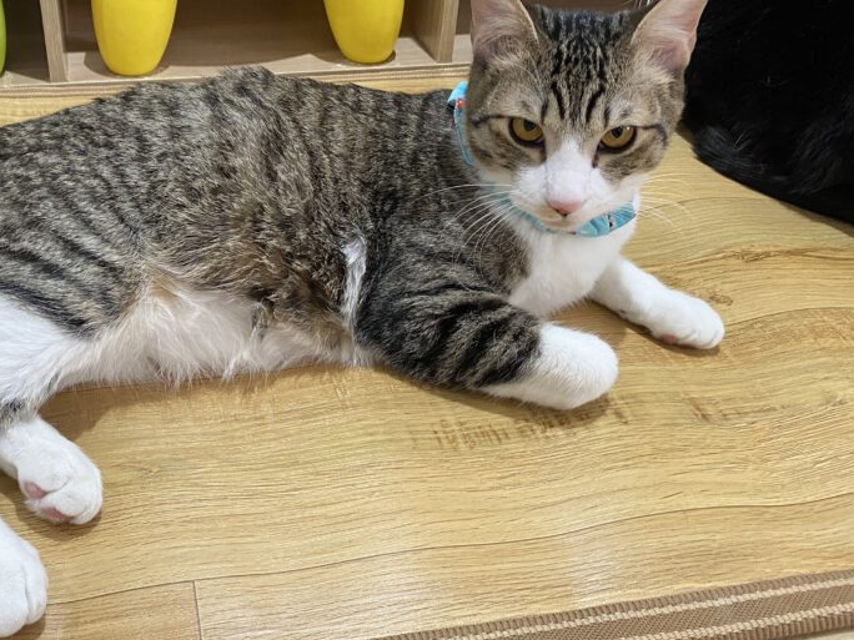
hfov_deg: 48.2
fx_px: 937
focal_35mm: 38
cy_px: 258
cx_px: 287
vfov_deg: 37.6
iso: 160
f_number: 1.8
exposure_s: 1/60
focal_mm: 4.25
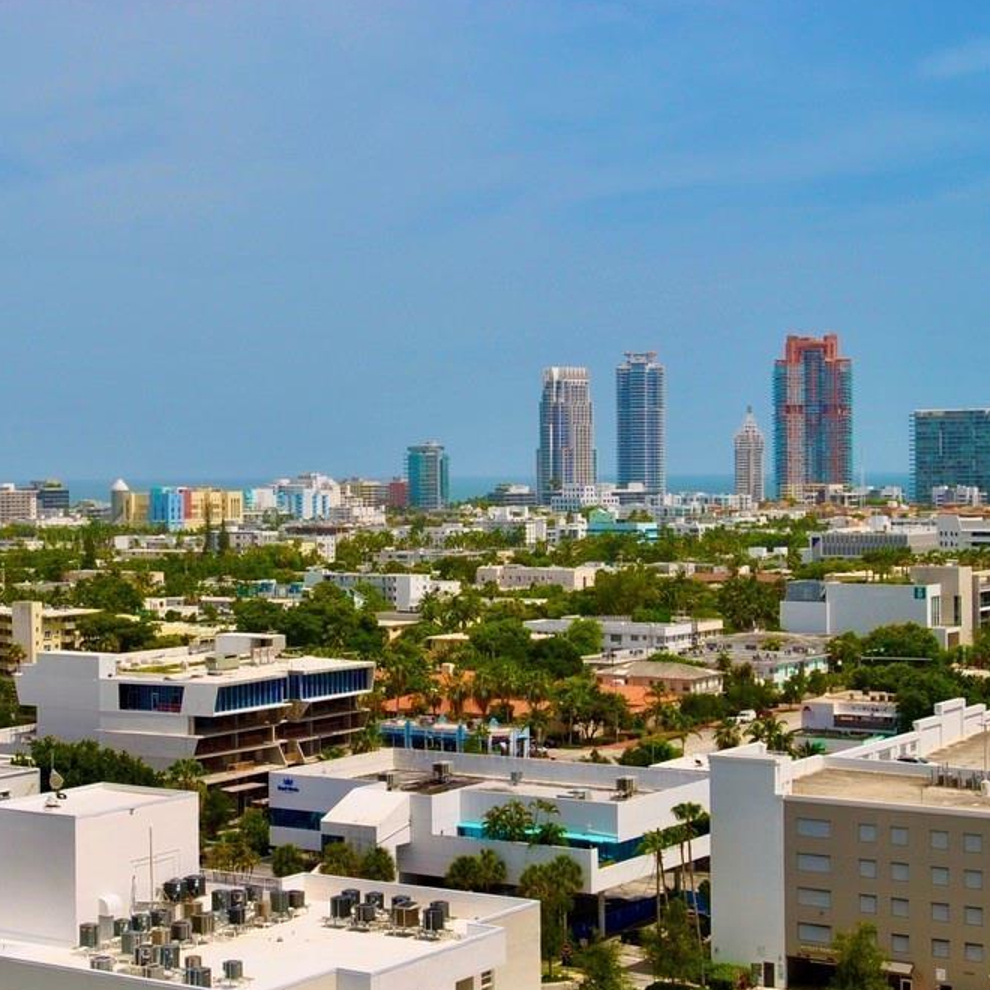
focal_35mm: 67
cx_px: 401
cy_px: 487
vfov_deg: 25.7
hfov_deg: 25.7
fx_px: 2168
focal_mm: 32
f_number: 9
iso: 100
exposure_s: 1/320
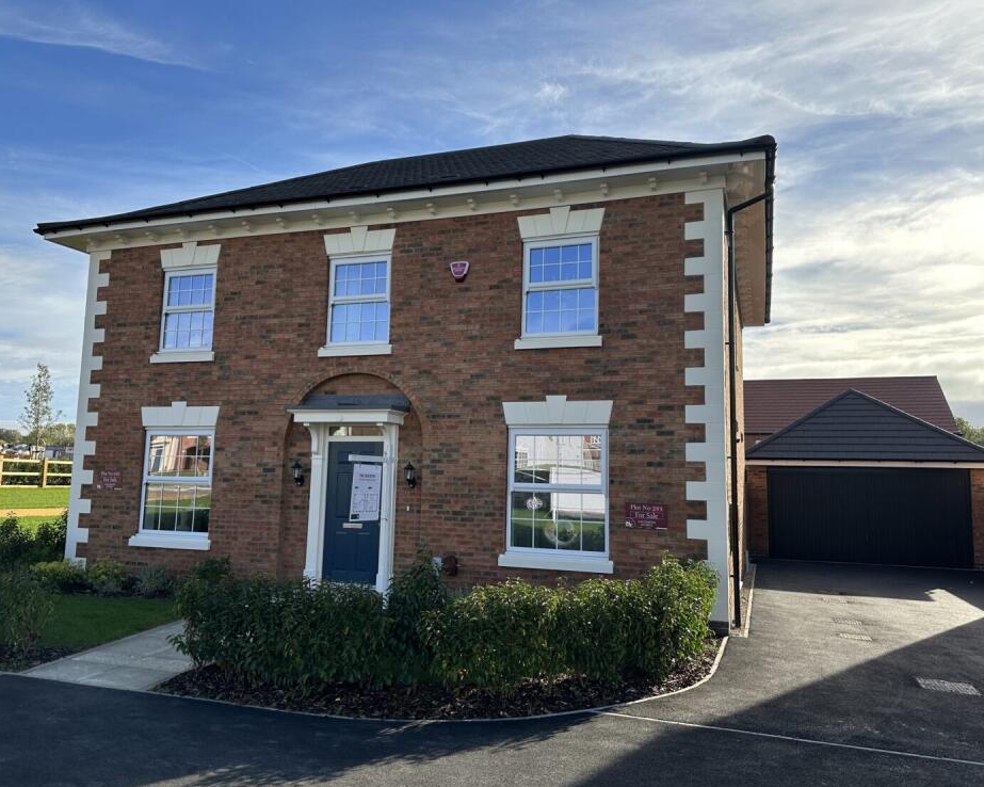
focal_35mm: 26
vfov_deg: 54.9
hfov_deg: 66.0
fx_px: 757
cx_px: 489
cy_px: 383
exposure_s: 1/3247
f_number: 1.78
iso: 80
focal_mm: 6.86
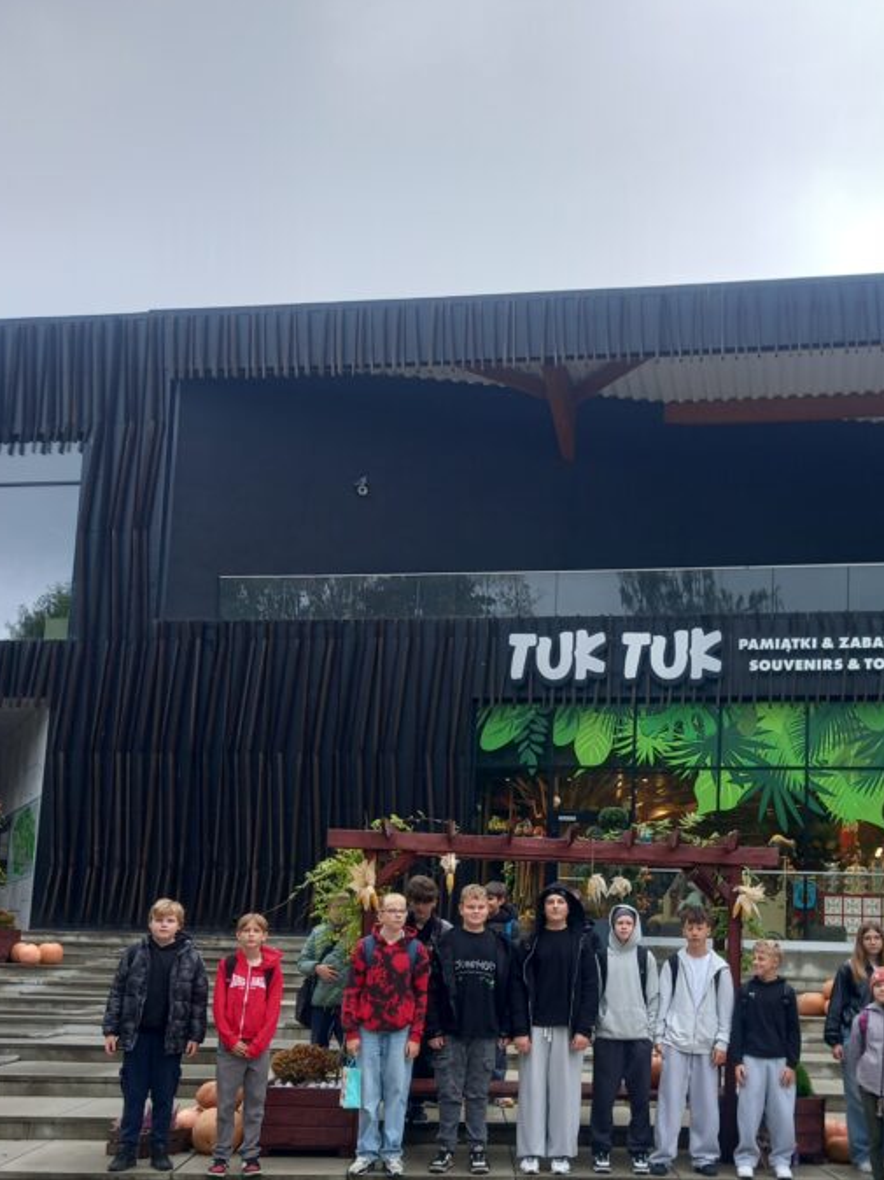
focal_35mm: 38
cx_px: 623
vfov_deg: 47.9
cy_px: 819
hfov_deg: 37.1
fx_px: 1295
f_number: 2
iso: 25
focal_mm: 4.6
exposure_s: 1/50
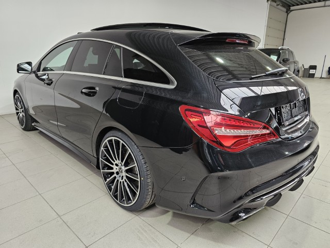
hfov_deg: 73.9
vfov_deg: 58.9
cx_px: 165
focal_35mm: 23
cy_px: 124
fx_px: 219
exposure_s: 1/359
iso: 250
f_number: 1.7
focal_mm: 6.3
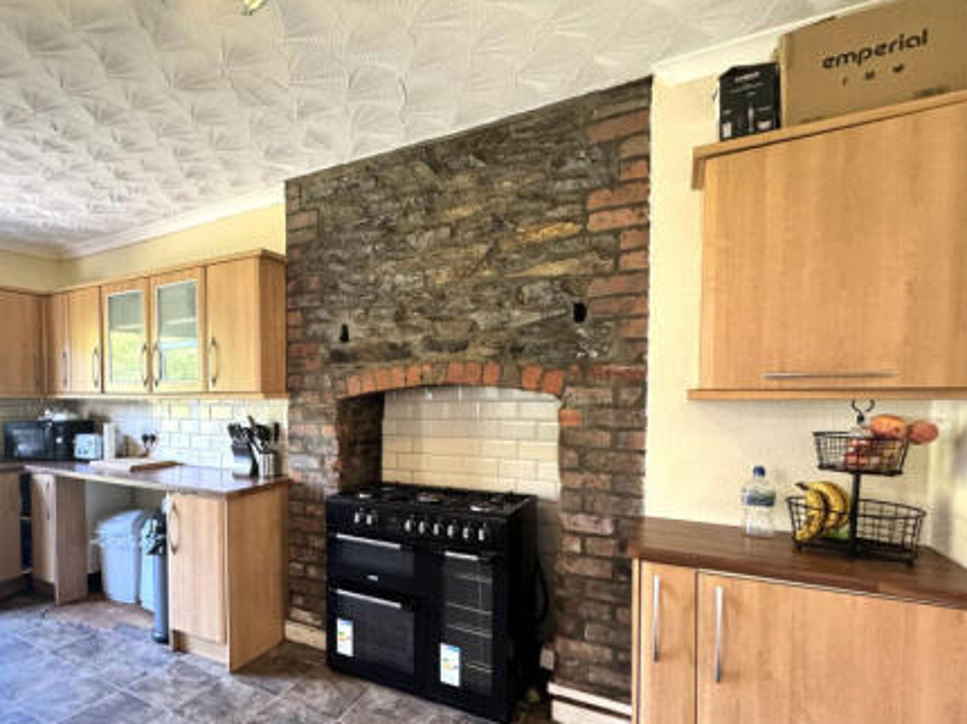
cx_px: 350
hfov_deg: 82.7
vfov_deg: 68.2
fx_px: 530
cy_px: 417
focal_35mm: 19
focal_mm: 2.22
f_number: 2.2
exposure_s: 1/60
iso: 320
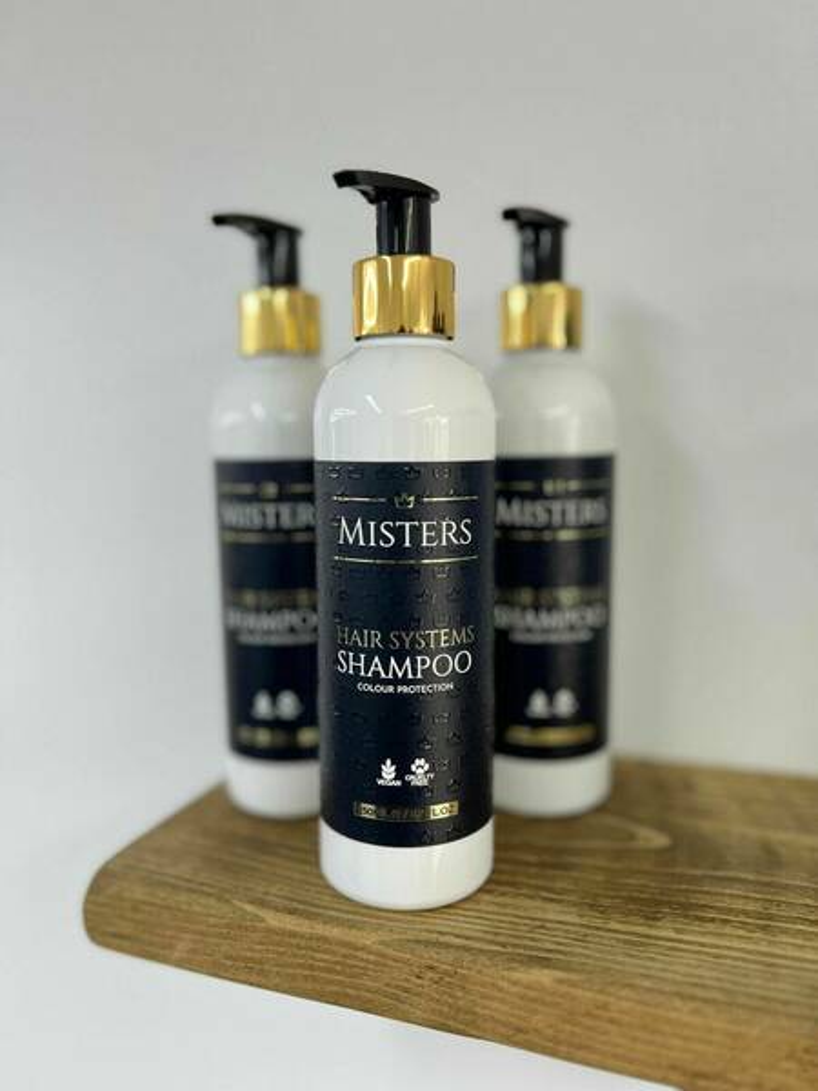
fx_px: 819
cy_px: 546
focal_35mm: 26
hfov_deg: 53.1
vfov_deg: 67.3
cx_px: 409
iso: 50
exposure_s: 1/121
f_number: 1.5
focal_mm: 5.7
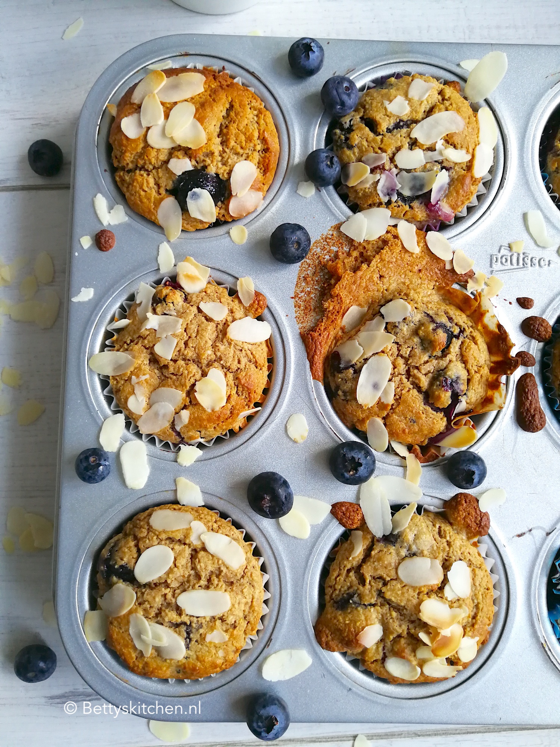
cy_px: 374
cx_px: 280
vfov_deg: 65.3
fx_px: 582
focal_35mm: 27
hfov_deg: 51.4
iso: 125
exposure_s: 1/50
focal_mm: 3.95
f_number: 1.8
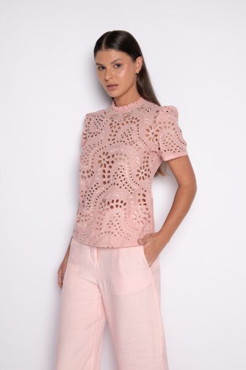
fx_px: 462
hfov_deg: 29.8
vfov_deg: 43.6
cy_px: 185
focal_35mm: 45
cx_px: 123
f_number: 5.6
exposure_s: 1/160
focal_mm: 45
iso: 200
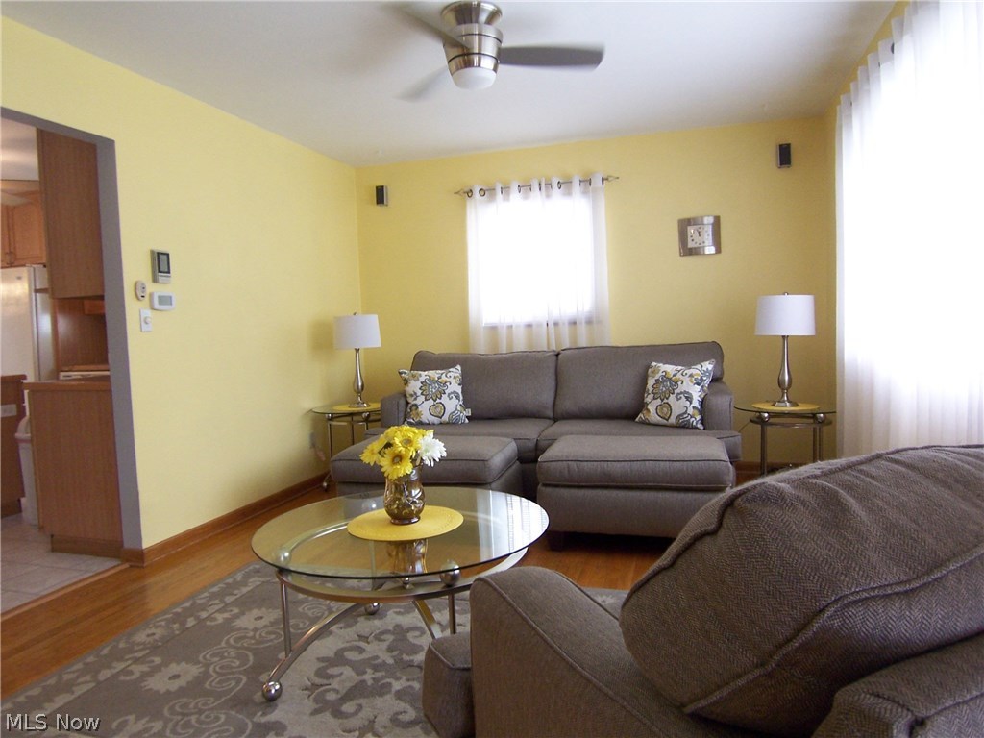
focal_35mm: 23
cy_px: 369
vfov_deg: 58.9
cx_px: 492
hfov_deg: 73.9
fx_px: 654
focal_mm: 3.8
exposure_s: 1/30
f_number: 2.8
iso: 160
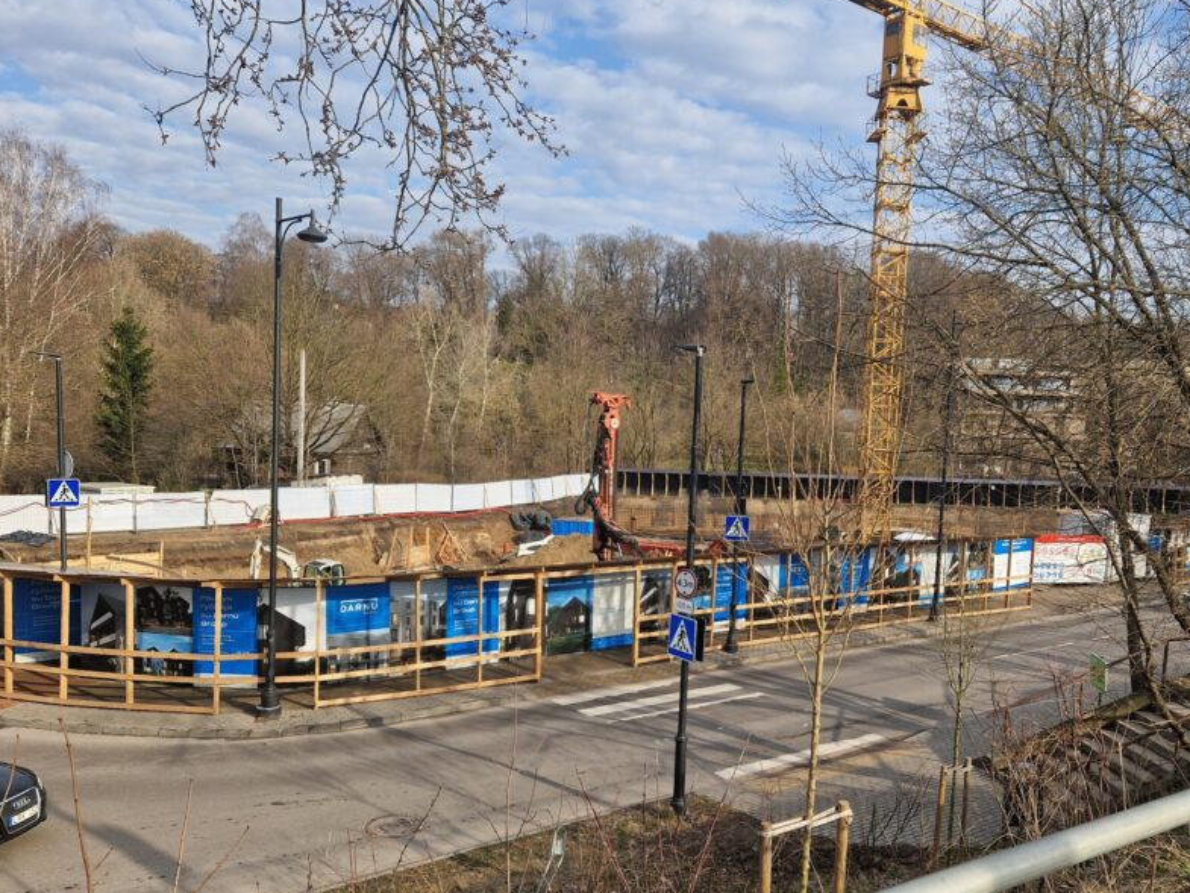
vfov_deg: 46.7
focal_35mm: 30
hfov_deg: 59.6
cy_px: 514
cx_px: 700
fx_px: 1031
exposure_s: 1/944
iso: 50
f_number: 1.8
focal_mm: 5.4
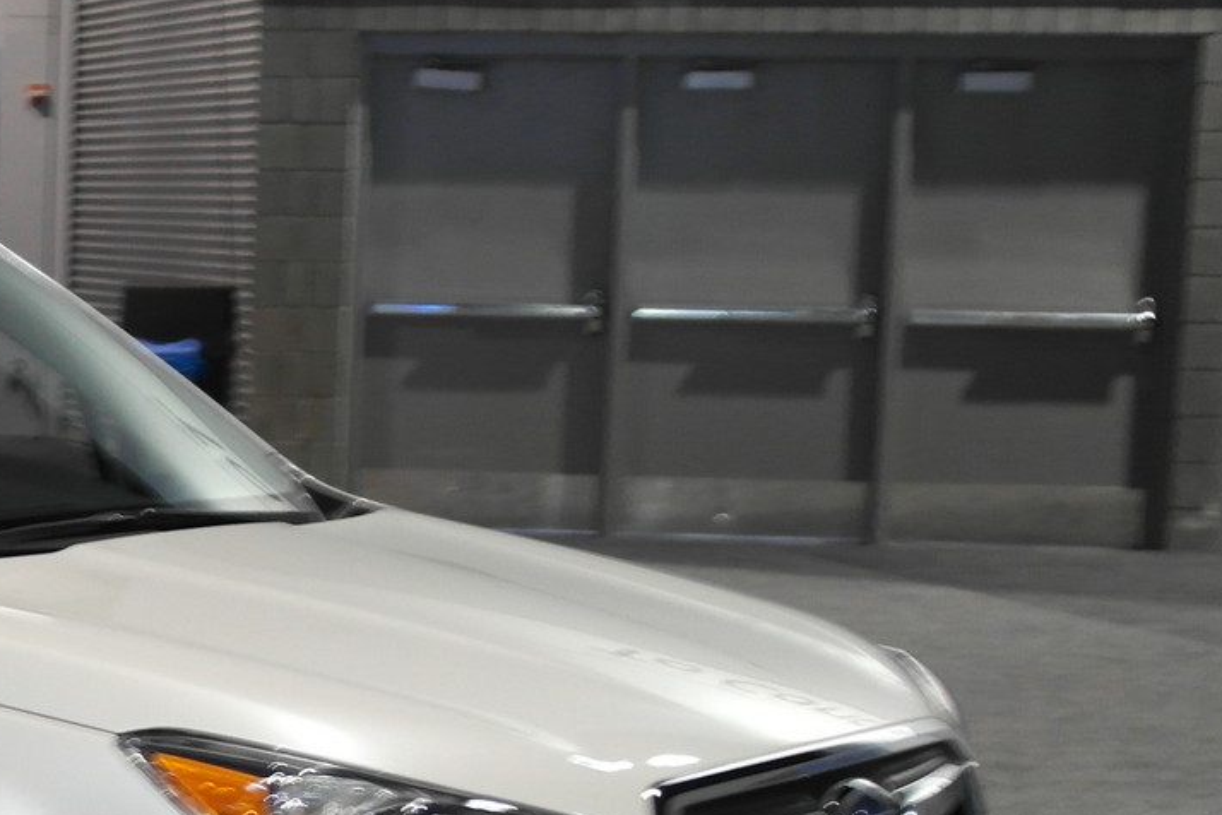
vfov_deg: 12.9
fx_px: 3564
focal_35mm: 105
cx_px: -269
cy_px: 773
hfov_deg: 18.4
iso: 400
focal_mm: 20
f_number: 3.5
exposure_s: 1/20
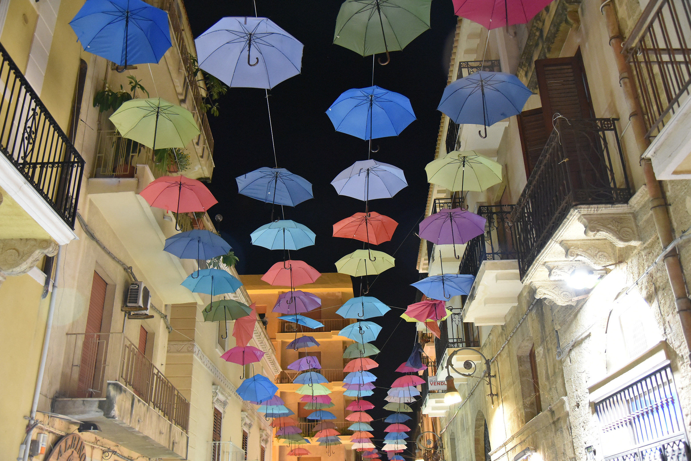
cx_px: 346
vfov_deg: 41.1
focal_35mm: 32
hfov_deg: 58.7
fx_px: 614
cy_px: 230
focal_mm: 32
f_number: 4
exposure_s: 1/20
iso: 6400
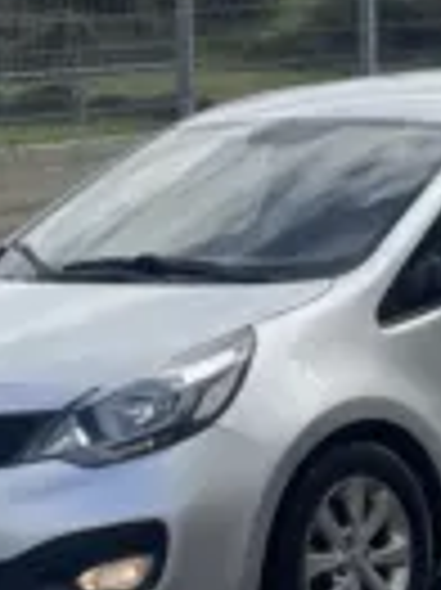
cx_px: 342
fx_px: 3335
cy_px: 180
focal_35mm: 196
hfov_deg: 7.6
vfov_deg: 10.1
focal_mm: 7.5
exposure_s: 1/1054
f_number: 2.2
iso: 32
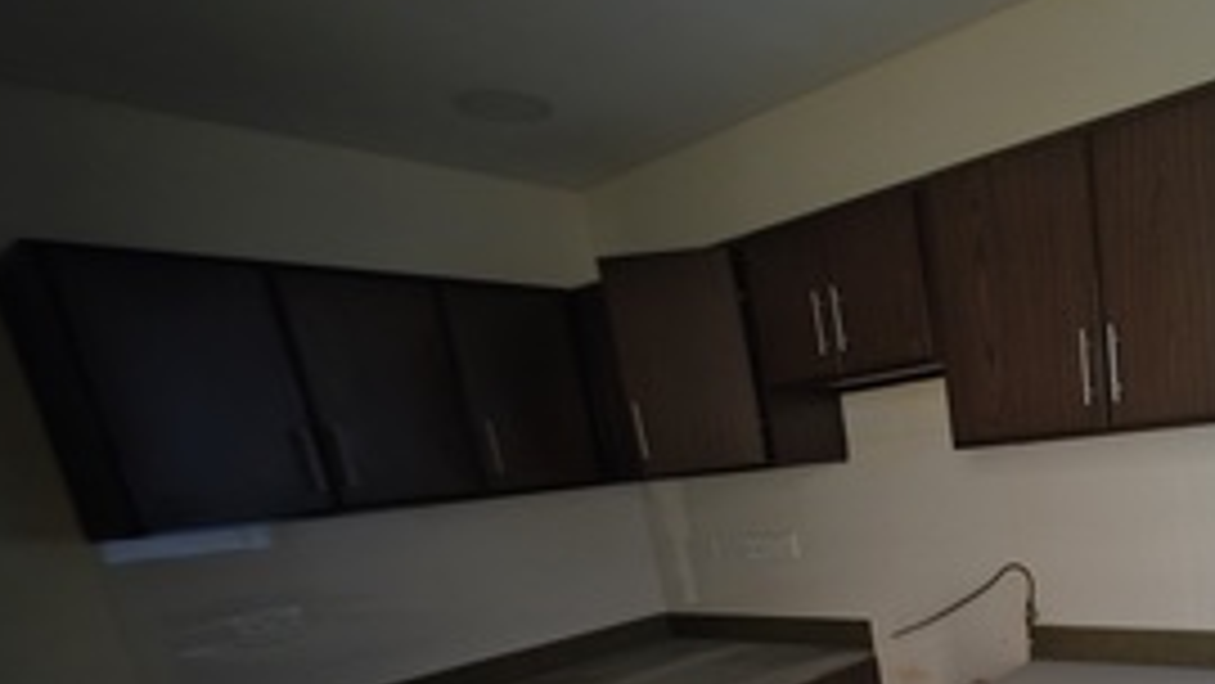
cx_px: 1010
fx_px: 773
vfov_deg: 42.7
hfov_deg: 67.4
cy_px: 646
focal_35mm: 24
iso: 1250
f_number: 1.9
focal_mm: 2.2
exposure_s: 1/8.33
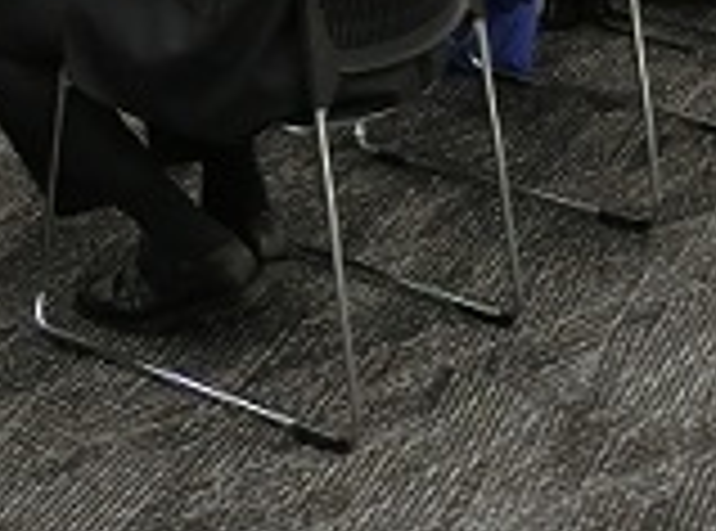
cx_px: -135
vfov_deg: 11.6
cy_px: -346
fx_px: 2473
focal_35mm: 120
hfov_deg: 15.9
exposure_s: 1/30
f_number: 3.9
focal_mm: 6
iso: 400
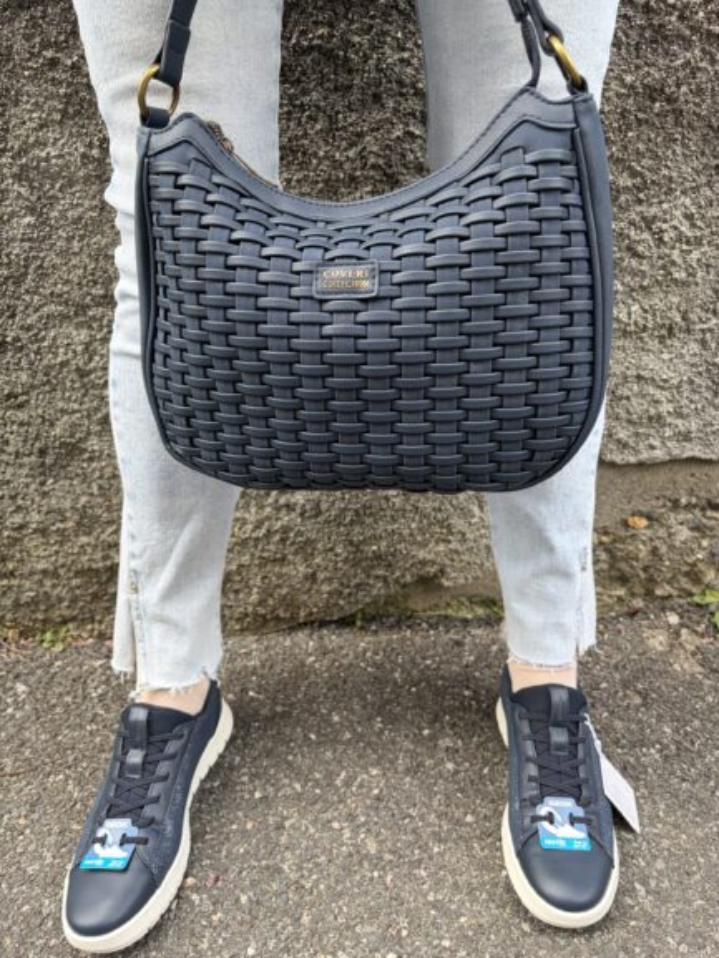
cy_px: 479
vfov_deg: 67.3
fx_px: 720
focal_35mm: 26
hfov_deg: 53.1
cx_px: 360
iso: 80
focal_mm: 5.96
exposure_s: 1/121
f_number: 1.6
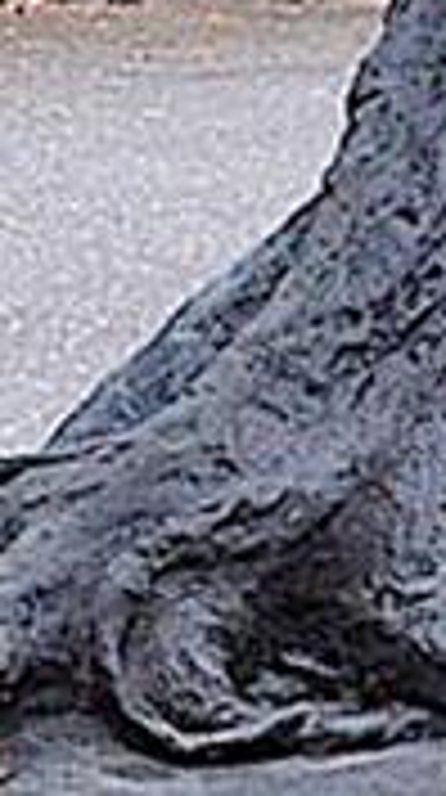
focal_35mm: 364
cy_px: -376
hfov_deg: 3.0
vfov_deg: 5.9
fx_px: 7686
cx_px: -2487
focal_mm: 20
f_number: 5
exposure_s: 1/100
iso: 400
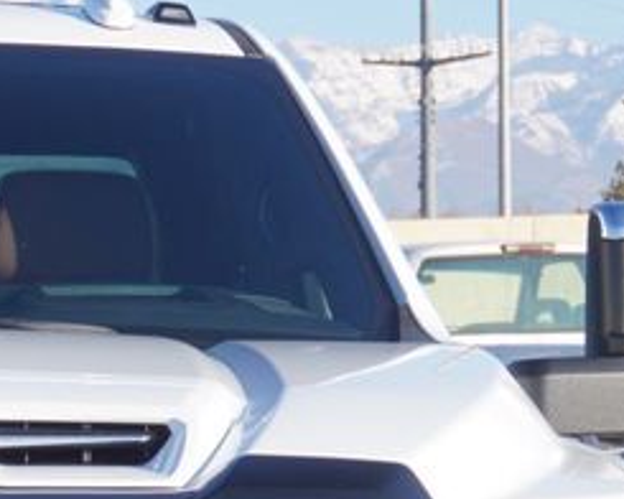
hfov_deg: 8.7
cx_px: -214
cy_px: 807
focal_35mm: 218
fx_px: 4025
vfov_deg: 7.0
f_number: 8
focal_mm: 37
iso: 100
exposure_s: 1/125
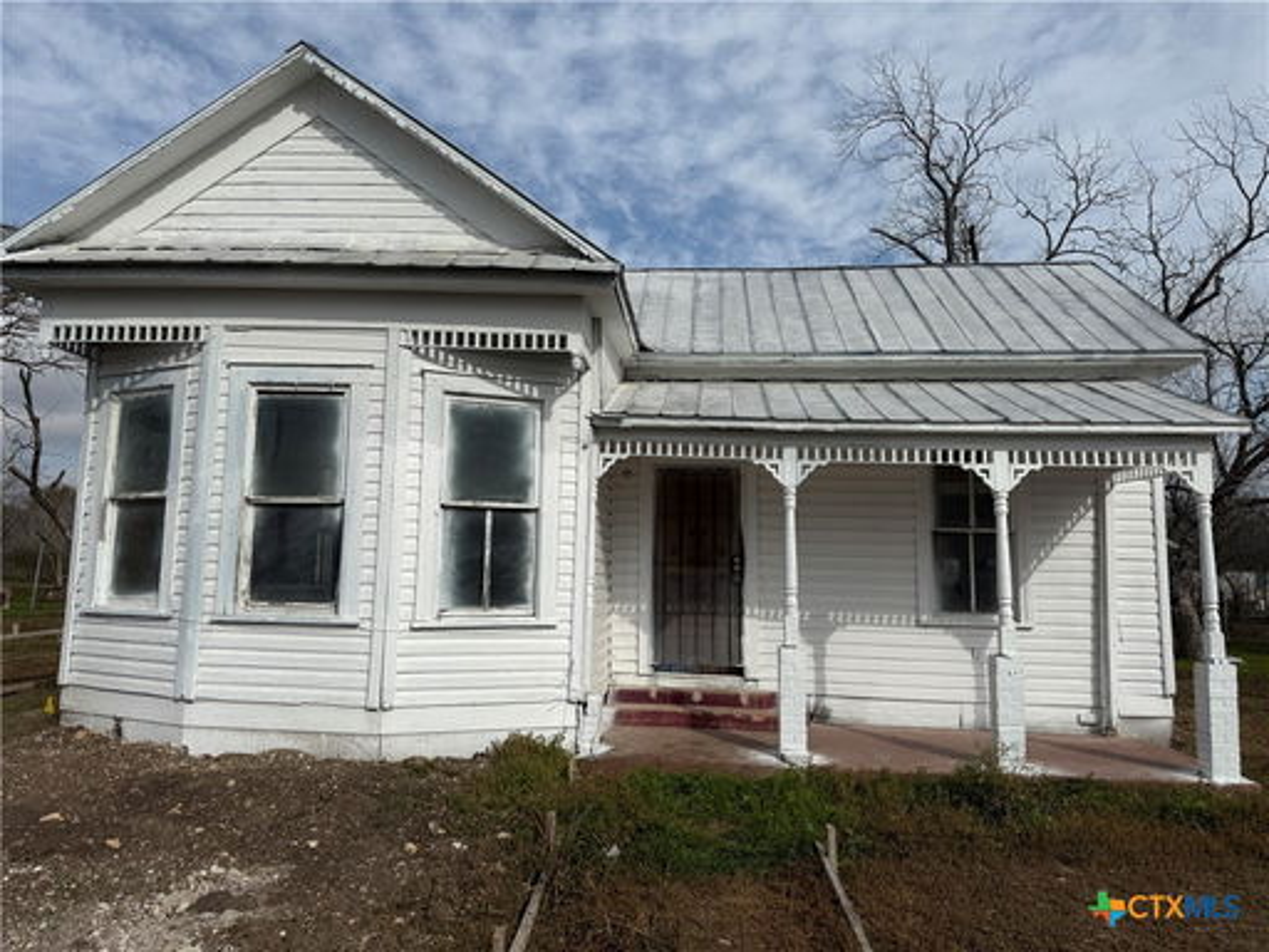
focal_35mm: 24
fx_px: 880
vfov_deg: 56.8
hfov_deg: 71.6
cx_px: 634
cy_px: 476
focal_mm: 6.76
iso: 80
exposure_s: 1/14286
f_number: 1.78
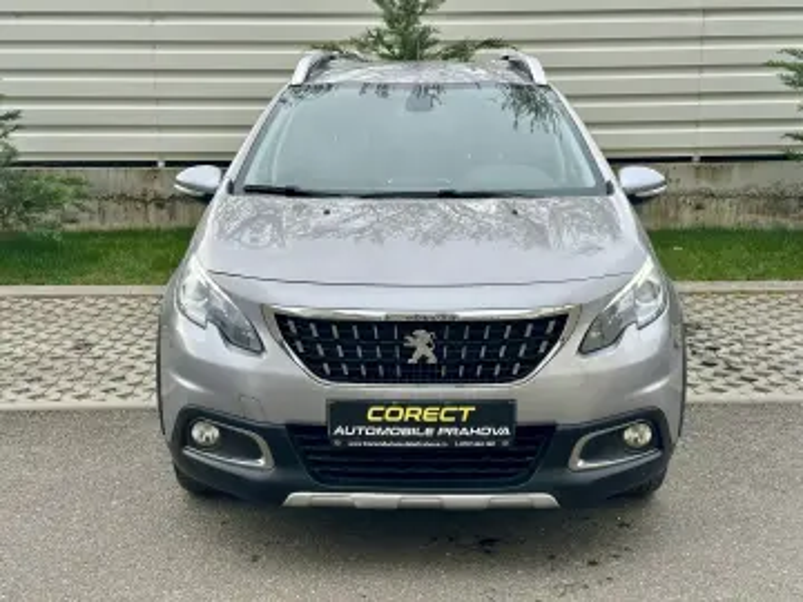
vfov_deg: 30.3
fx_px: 1113
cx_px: 402
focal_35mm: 48
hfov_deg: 39.7
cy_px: 301
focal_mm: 6.86
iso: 64
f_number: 1.78
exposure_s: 1/894
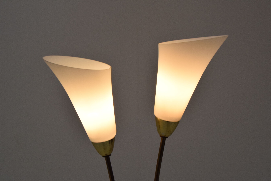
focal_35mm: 57
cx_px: 136
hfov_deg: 35.0
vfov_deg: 23.8
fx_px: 429
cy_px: 90
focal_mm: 38
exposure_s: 1/100
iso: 1600
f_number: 16
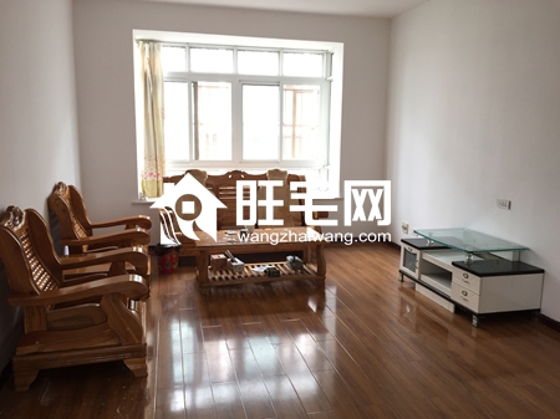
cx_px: 280
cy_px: 210
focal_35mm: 29
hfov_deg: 61.7
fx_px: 469
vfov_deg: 48.2
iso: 64
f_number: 2.2
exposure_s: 1/33
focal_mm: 4.15
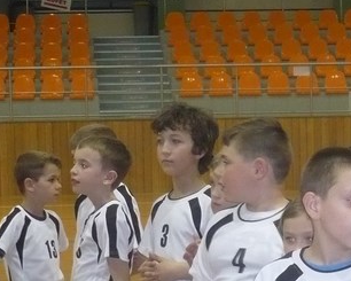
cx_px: 314
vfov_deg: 11.8
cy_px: 228
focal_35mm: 130
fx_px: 1351
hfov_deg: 14.7
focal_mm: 8.3
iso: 400
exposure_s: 1/30
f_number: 3.4
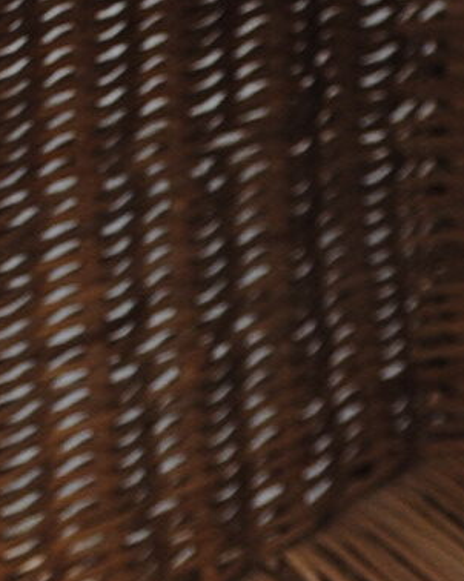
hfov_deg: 4.0
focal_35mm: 389
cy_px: 942
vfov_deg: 4.9
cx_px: 776
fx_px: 6683
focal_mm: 36
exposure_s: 1/125
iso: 180
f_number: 5.6
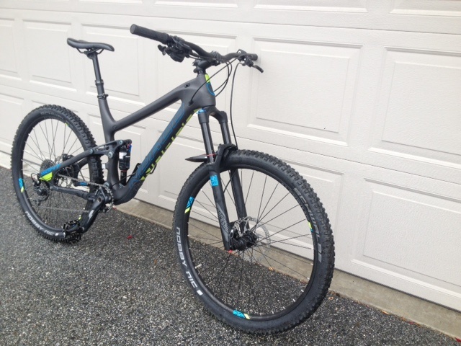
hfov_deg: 52.6
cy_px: 173
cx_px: 230
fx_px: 466
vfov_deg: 40.7
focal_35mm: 35
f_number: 2.4
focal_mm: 4.28
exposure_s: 1/166
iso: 50
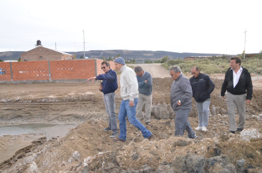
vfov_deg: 36.7
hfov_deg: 53.2
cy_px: 86
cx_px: 131
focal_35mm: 36
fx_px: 261
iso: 5000
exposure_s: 1/250
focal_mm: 24
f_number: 32
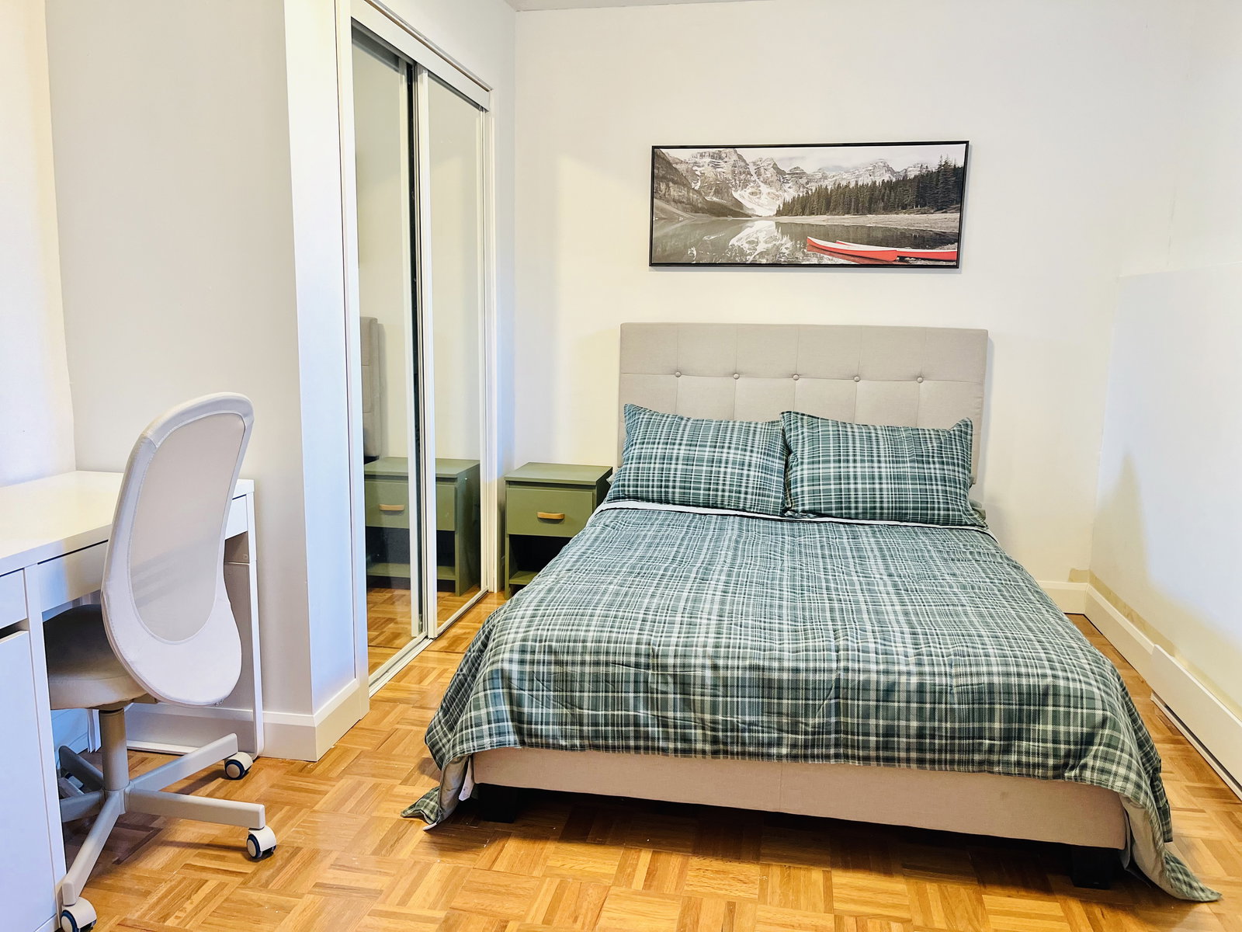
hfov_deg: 67.3
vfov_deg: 53.1
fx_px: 933
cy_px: 466
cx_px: 621
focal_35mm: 26
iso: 160
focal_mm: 5.1
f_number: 1.6
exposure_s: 1/60
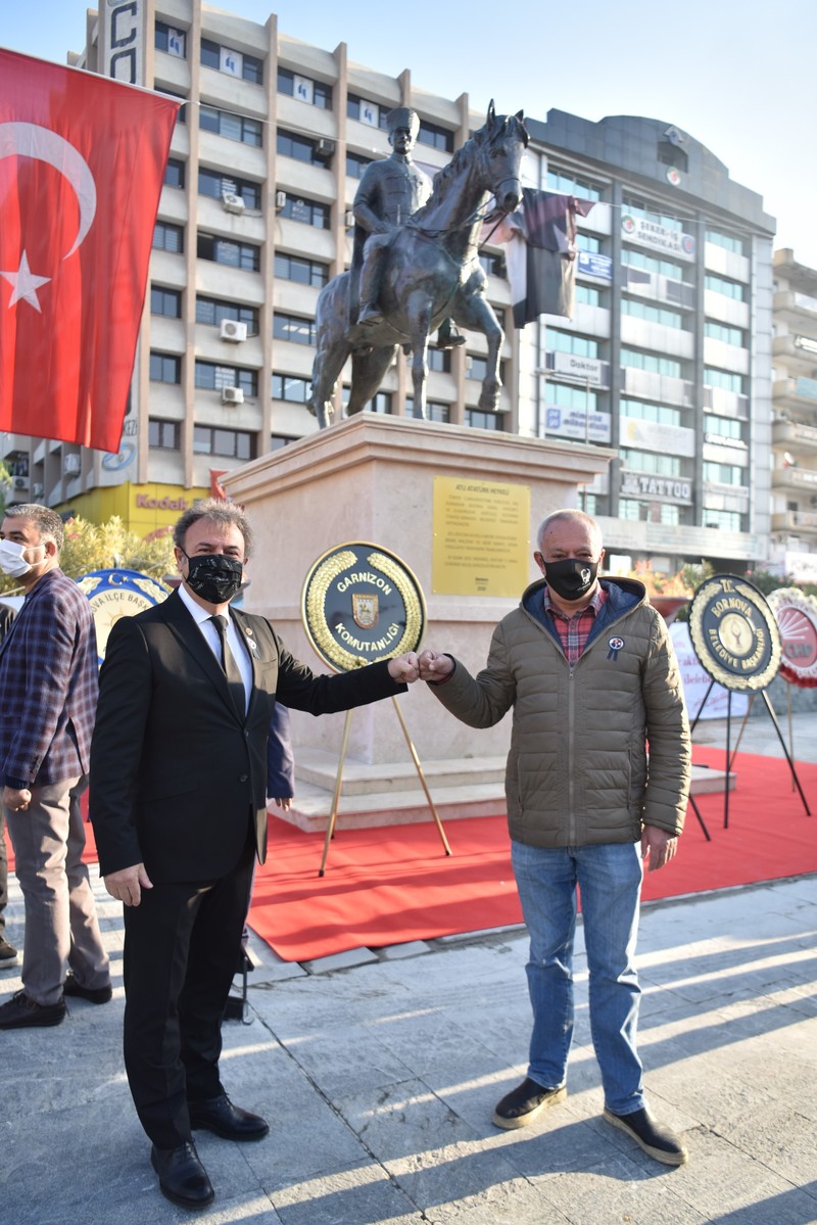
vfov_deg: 73.7
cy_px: 612
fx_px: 816
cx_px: 408
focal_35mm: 24
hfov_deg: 53.2
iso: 250
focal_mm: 24
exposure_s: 1/1250
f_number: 2.8
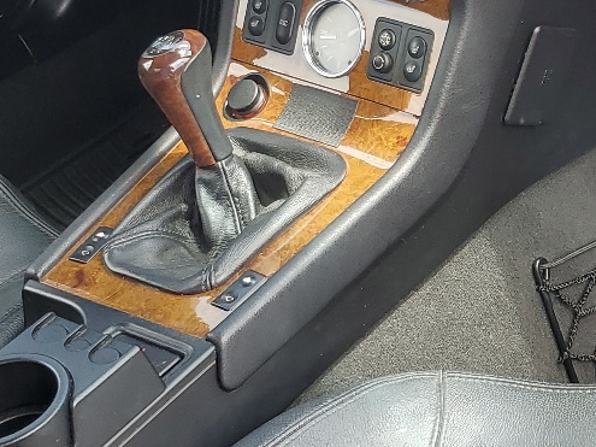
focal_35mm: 84
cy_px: 233
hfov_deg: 22.8
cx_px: 529
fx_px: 1446
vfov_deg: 17.6
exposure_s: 1/250
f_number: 1.5
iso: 50
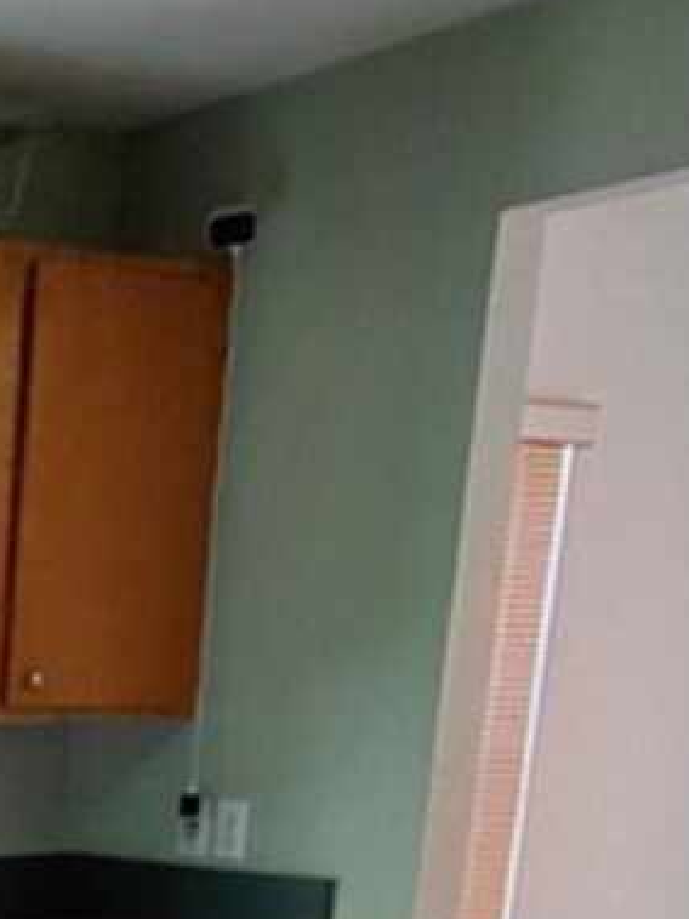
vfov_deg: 24.4
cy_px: 1115
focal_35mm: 72
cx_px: -636
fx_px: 1912
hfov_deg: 16.3
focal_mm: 1.64
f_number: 2.2
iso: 160
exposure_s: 1/60
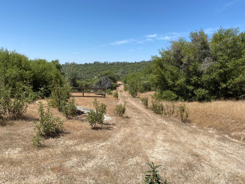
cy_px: 92
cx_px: 122
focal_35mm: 26
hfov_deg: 67.3
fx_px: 184
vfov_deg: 53.1
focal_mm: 4.25
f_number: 1.8
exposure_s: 1/3125
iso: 32
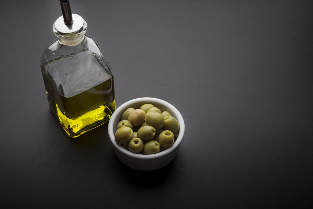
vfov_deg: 22.3
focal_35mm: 61
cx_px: 156
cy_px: 103
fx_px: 530
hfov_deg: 32.9
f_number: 14
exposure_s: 1/200
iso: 160
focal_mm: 60
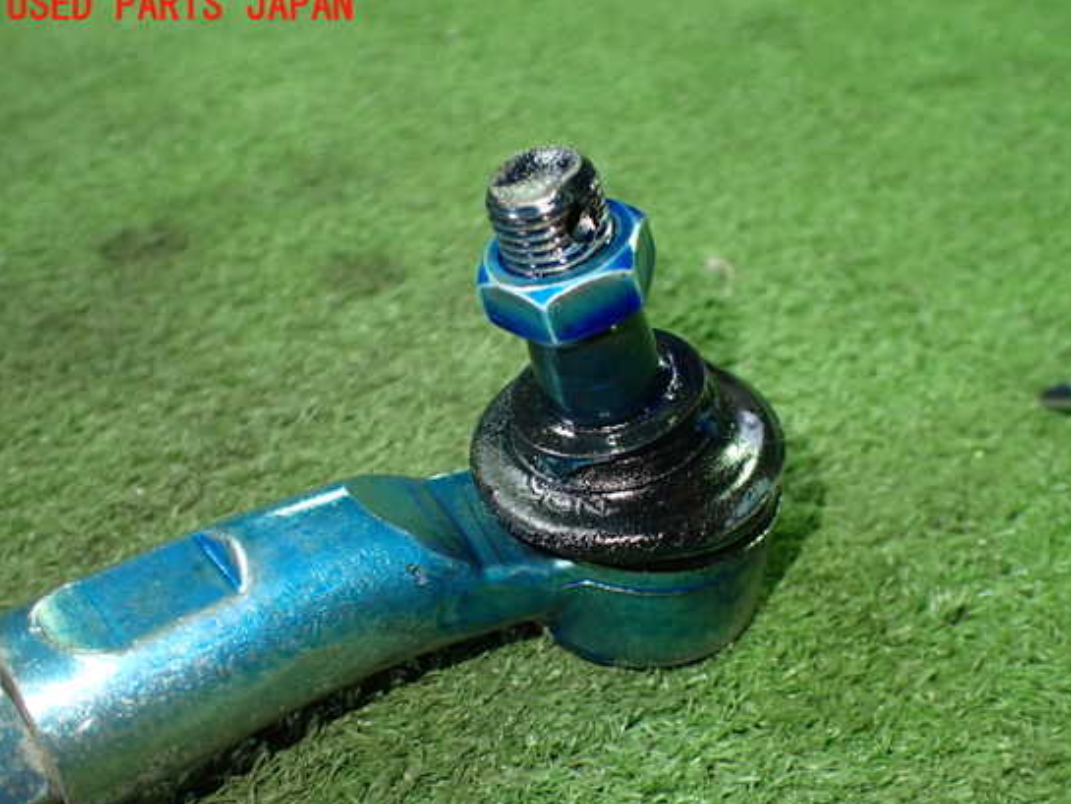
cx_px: 586
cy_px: 425
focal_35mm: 33
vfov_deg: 42.9
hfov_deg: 55.3
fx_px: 1021
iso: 800
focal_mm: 5.4
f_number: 2.3
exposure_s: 1/100
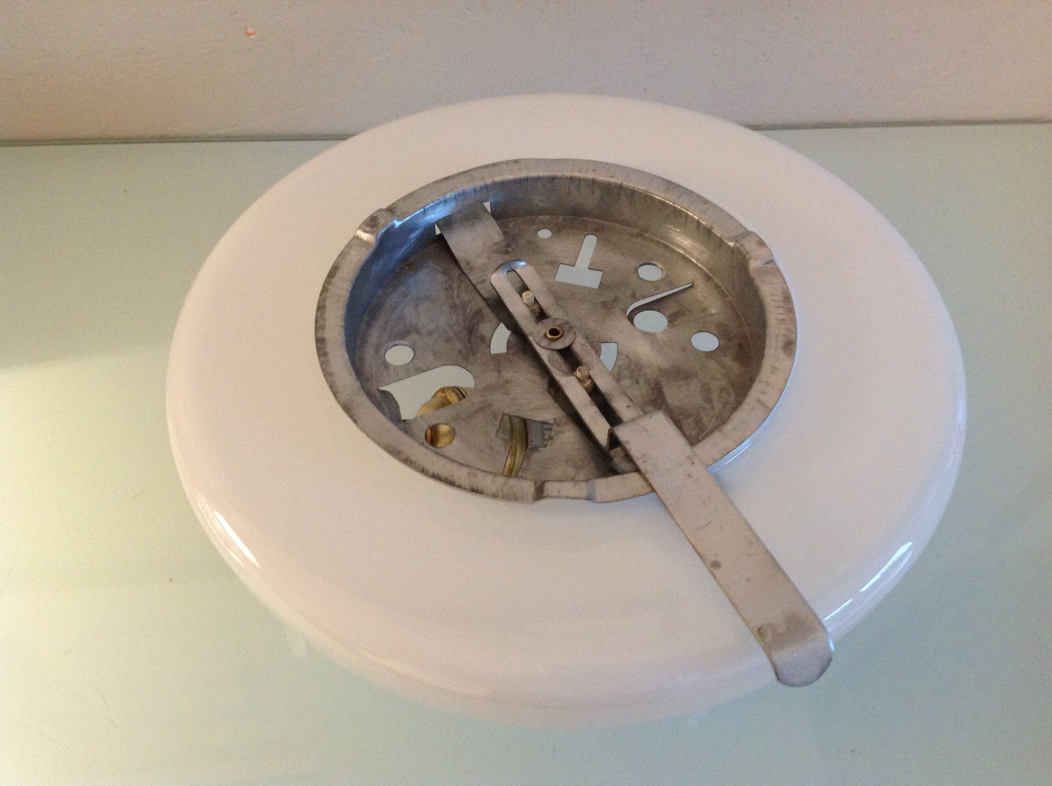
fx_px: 1062
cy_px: 393
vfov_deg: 40.6
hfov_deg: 52.7
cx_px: 526
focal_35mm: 35
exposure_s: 1/17
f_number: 2.4
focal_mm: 4.28
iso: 320
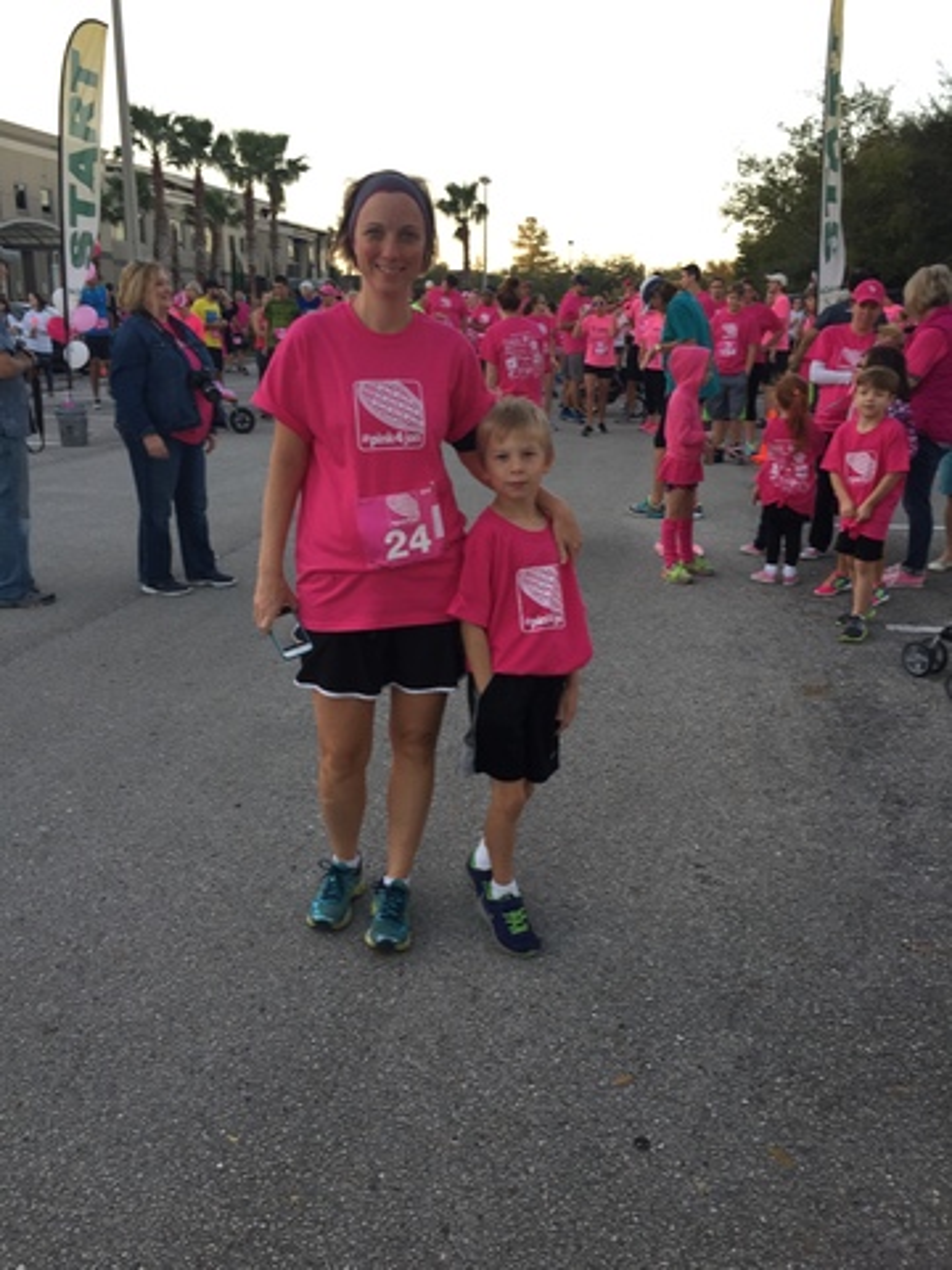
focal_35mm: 29
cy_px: 635
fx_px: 1063
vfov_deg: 61.7
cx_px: 476
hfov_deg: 48.2
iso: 40
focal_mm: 4.15
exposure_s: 1/120
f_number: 2.2
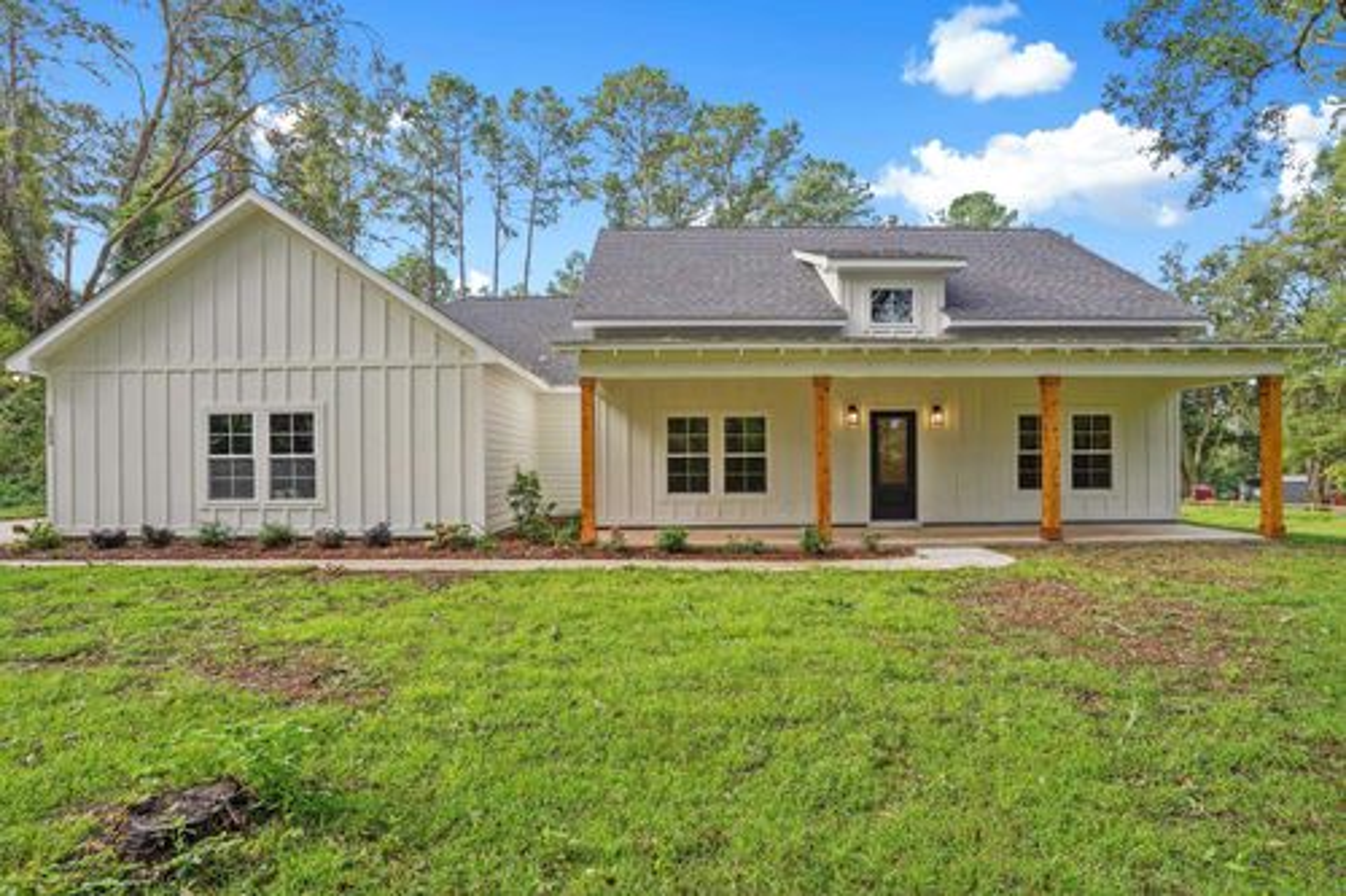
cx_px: 673
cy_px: 448
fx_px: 635
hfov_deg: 93.3
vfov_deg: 70.4
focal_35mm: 17
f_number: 9
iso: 100
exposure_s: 1/4
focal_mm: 17
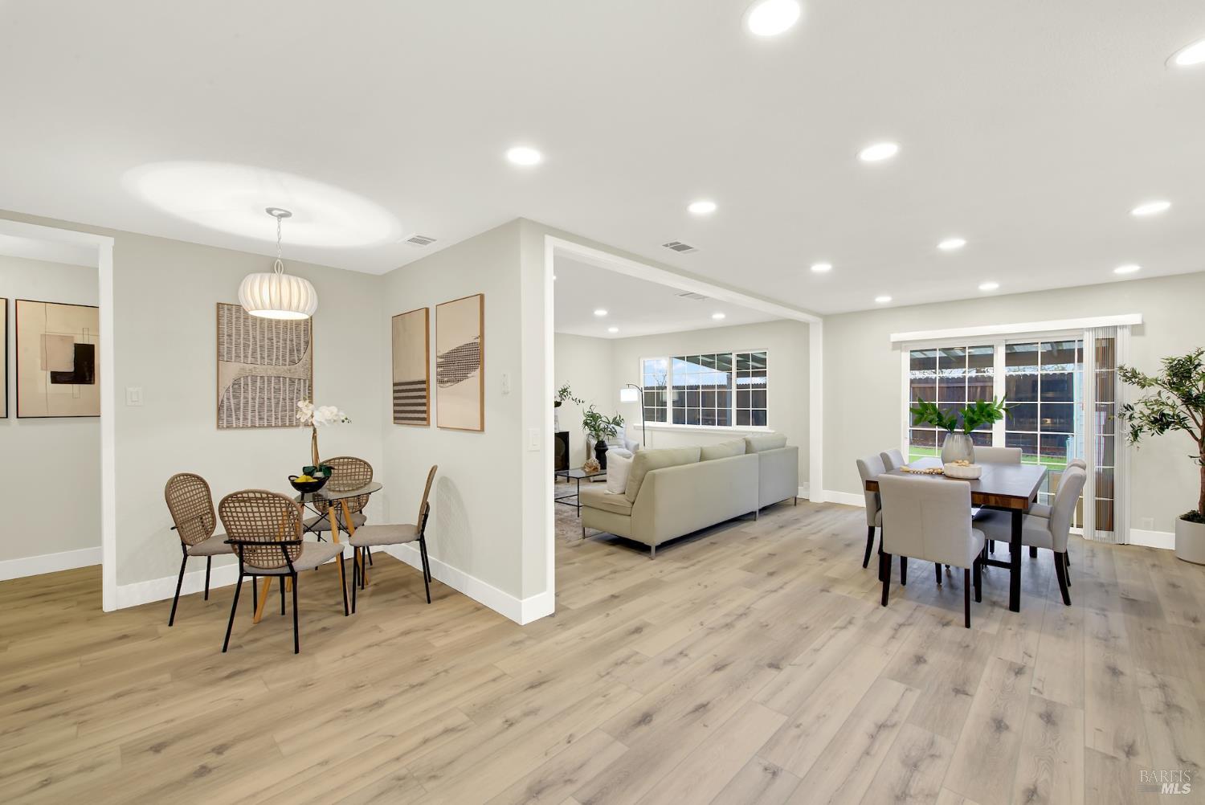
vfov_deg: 81.3
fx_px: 469
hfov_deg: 104.2
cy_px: 402
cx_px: 602
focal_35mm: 14
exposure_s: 1/1.25
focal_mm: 14
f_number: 14
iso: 100
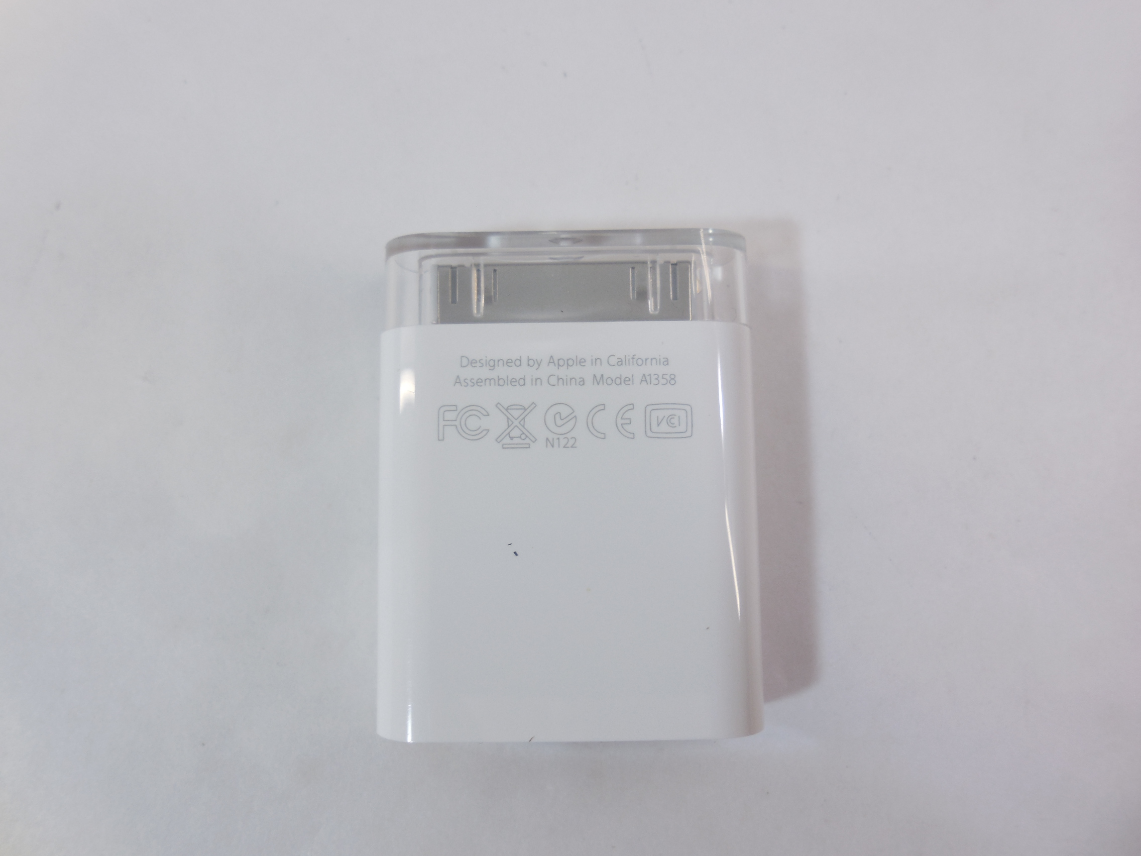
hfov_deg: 67.3
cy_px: 428
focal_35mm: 26
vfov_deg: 53.1
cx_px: 570
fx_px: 857
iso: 125
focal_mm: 4.6
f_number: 3.5
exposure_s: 1/50
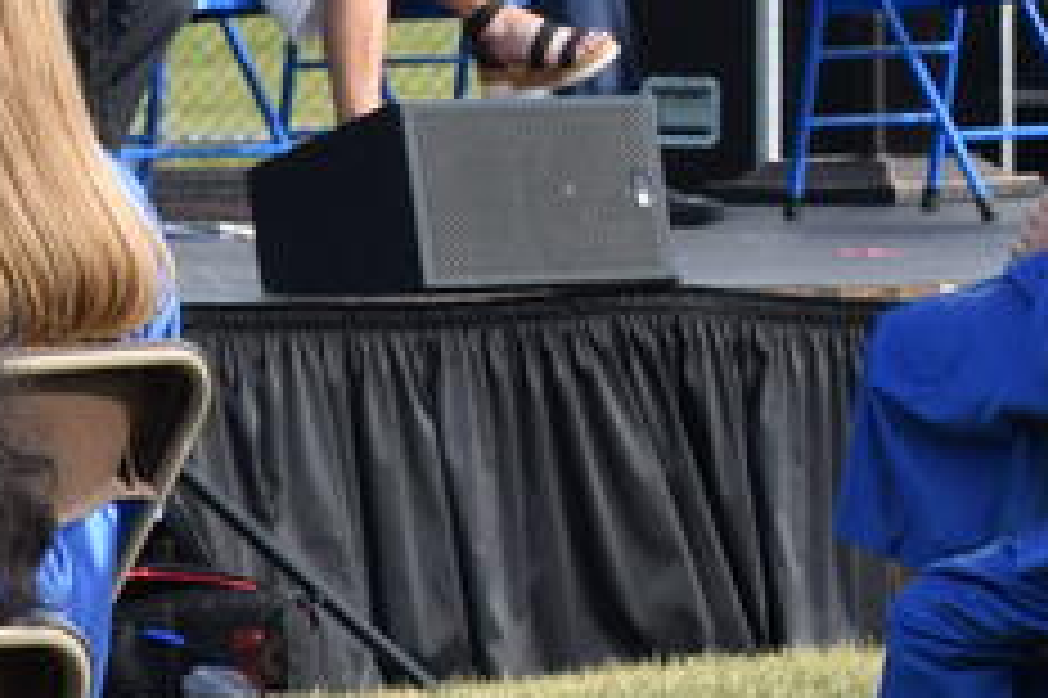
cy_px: -502
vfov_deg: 2.4
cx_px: 1912
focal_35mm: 577
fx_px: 16785
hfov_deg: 3.6
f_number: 9
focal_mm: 70
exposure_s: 1/320
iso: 200
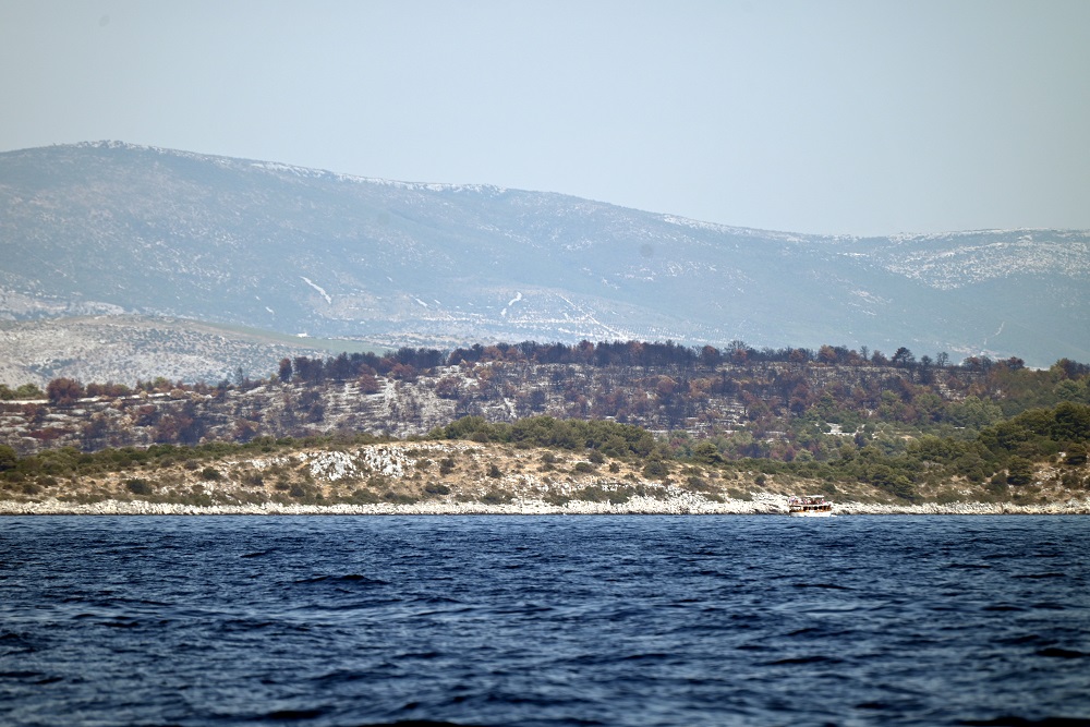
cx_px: 545
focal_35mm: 300
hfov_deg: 6.9
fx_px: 9084
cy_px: 364
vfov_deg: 4.6
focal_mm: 300
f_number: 5.6
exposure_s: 1/800
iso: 100
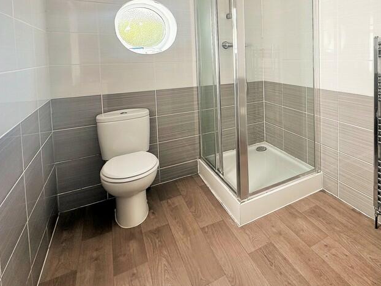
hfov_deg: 68.7
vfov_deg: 55.7
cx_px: 289
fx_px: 253
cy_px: 68
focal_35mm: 23
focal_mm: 2.22
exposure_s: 1/136
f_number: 2.2
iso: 40
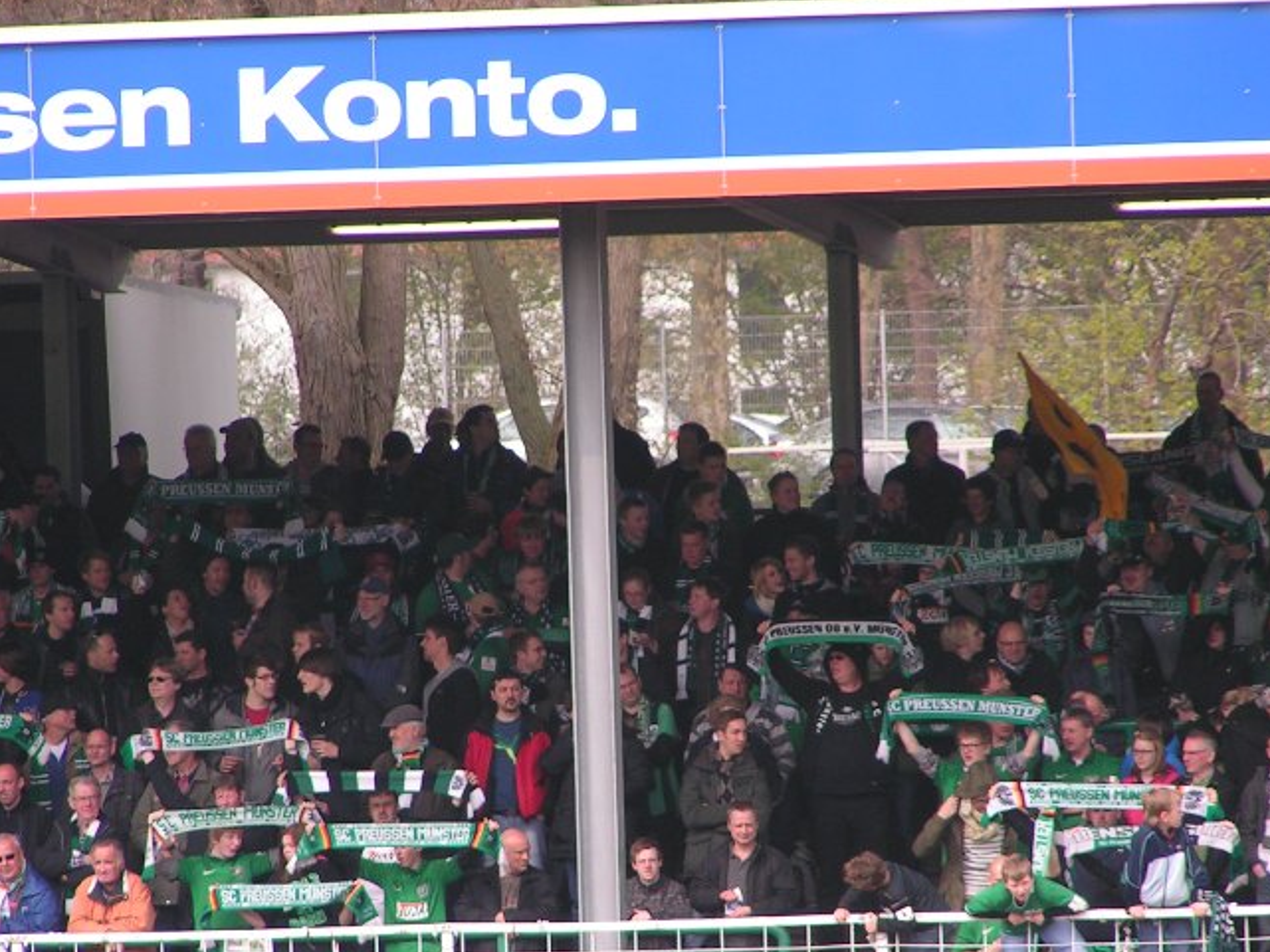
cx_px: 600
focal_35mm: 474
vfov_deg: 3.1
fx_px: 17393
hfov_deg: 4.2
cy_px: 566
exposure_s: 1/400
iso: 50
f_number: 4
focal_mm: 58
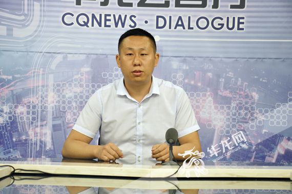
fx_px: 705
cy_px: 97
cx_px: 146
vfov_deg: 15.7
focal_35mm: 87
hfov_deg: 23.4
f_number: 5
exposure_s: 1/60
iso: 400
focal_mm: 58
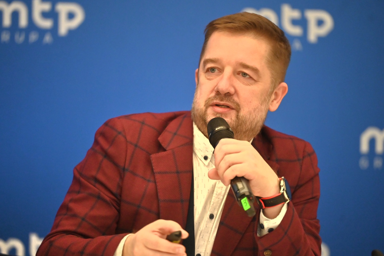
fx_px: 1920
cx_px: 192
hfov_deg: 11.4
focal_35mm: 180
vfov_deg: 7.6
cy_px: 128
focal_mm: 180
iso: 3200
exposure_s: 1/400
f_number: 2.8
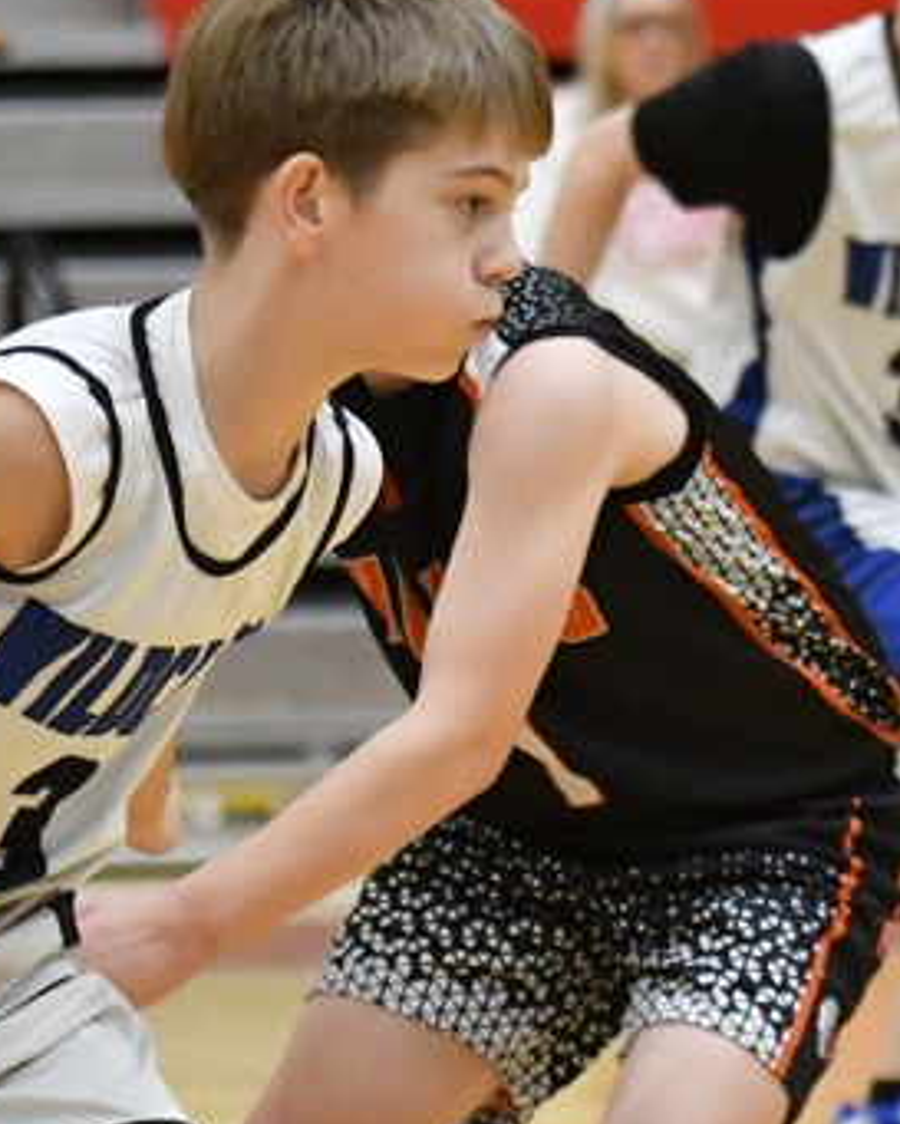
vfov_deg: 5.6
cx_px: 297
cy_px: 636
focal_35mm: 347
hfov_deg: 4.5
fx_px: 11548
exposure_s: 1/1000
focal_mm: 70
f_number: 2.8
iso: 5000
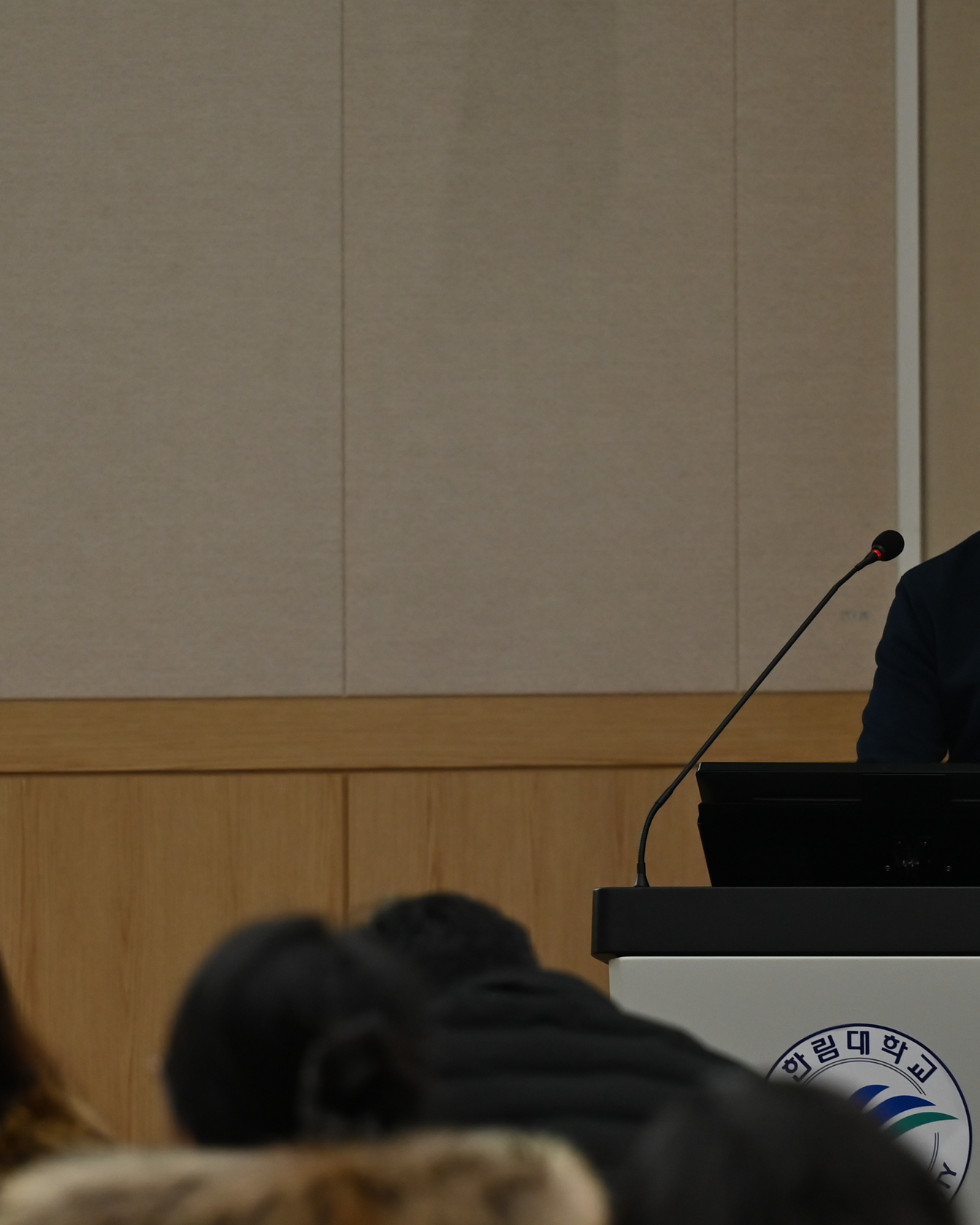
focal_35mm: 265
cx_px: 405
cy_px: 635
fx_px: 9609
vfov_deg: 7.3
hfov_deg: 5.8
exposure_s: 1/125
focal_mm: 105
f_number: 2.8
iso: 450
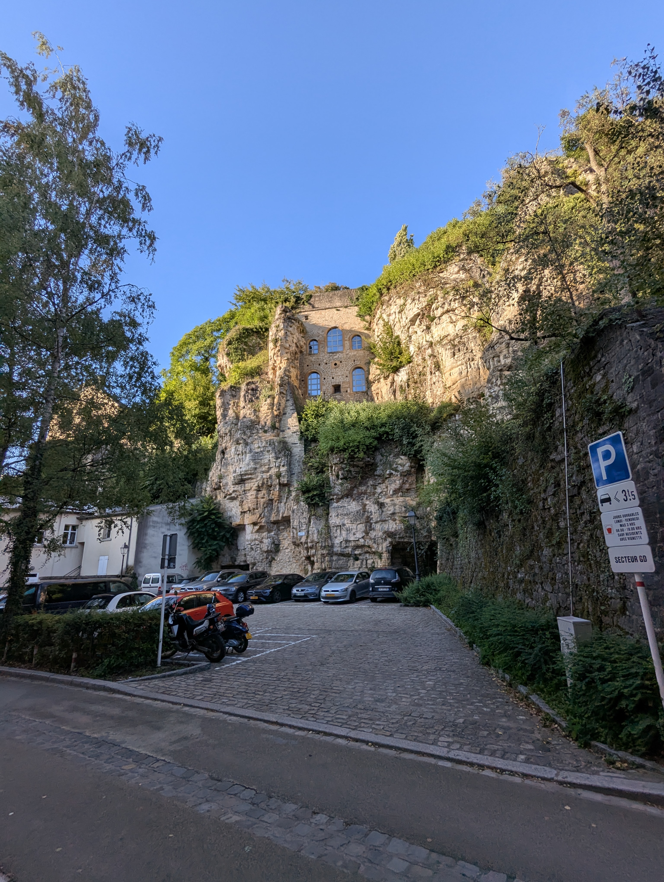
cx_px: 332
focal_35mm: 16
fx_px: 408
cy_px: 441
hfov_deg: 78.2
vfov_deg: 94.4
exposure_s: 1/903
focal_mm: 2.35
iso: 71
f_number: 2.2
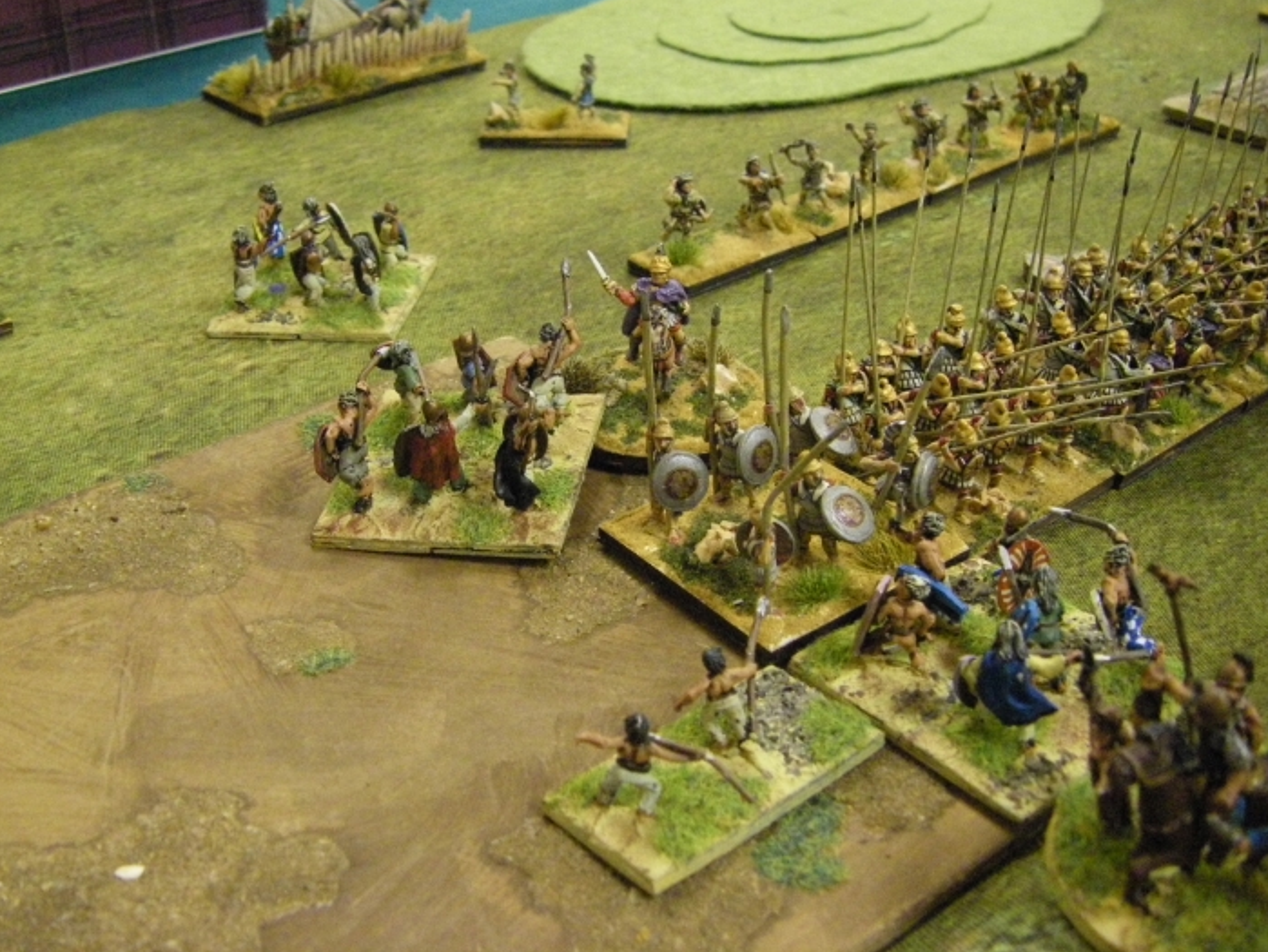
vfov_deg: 34.4
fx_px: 1539
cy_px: 428
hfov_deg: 44.8
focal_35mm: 42
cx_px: 596
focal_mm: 6.3
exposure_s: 1/40
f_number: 3.5
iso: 800
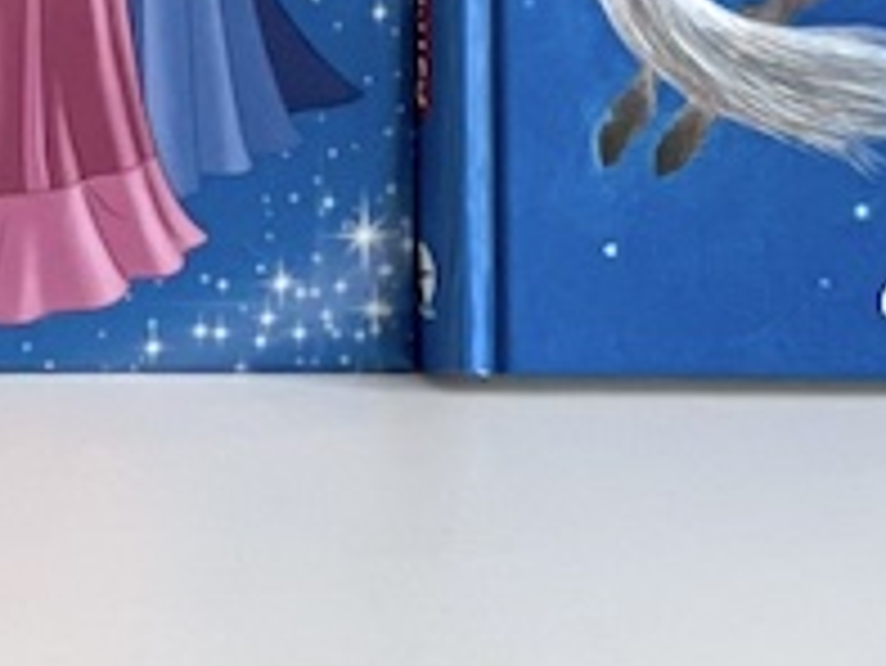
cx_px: -998
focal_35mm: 316
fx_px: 8093
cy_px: -976
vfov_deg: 4.6
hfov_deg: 6.1
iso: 100
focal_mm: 6
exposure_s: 1/122
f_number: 2
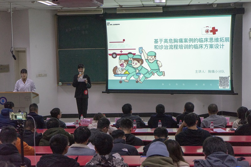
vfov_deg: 22.3
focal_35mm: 61
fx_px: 425
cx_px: 126
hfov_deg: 32.9
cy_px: 84
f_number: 5.6
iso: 3200
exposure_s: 1/160
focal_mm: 61
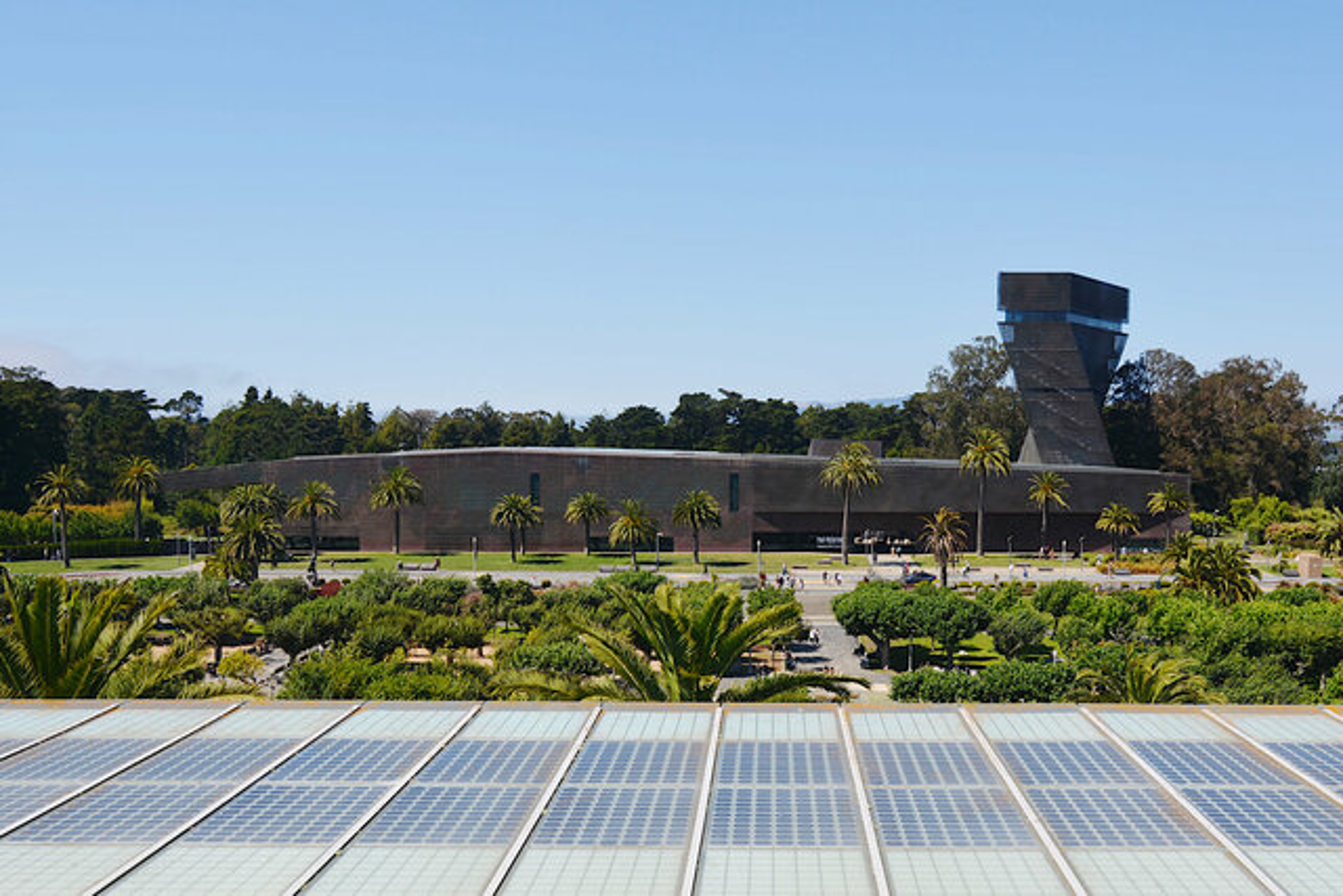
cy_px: 448
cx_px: 672
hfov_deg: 61.9
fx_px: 1119
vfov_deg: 43.6
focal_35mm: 30
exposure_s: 1/250
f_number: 8
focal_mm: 20
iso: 100
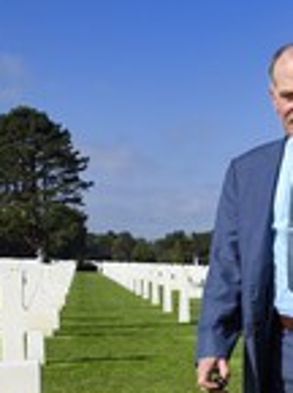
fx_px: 760
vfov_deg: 28.2
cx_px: 507
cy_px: 336
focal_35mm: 67
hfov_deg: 18.0
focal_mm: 24
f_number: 10
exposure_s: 1/400
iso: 200
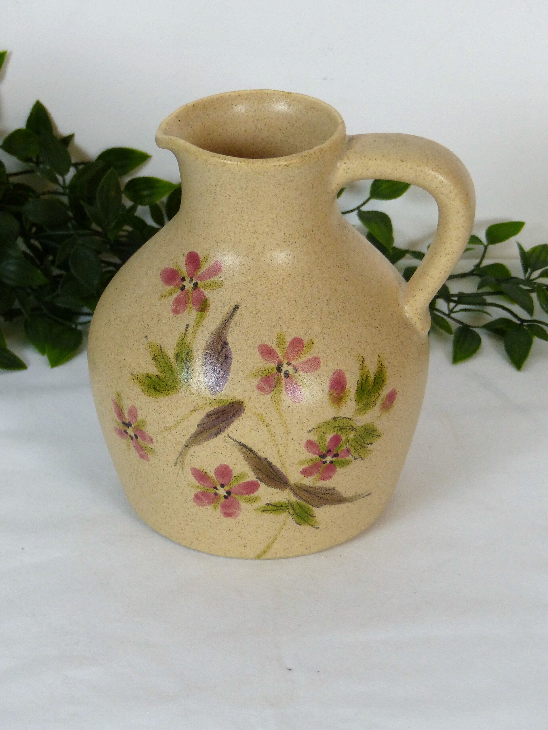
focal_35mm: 138
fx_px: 2913
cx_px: 274
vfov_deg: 14.3
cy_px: 365
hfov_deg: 10.7
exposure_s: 1/80
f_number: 2.8
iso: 250
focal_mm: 22.6
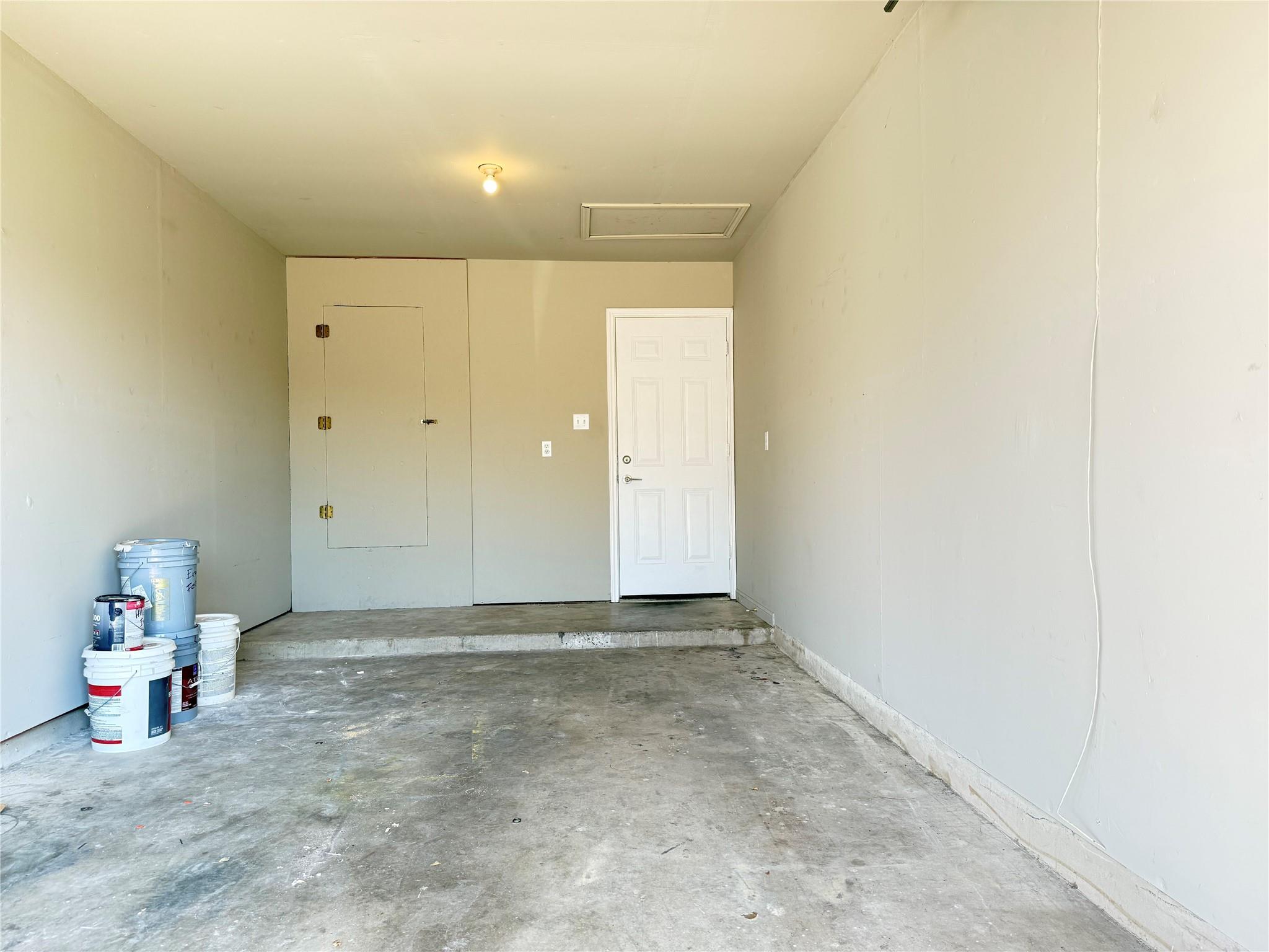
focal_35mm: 24
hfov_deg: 71.6
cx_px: 634
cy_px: 476
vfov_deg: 56.8
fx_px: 880
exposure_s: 1/240
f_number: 1.78
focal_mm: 6.76
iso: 125
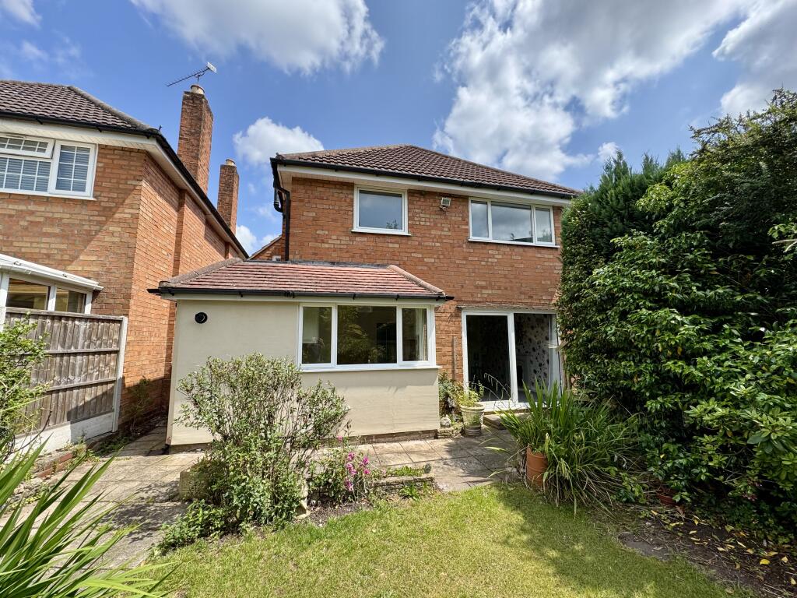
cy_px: 299
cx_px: 398
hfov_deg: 102.1
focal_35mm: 14
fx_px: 322
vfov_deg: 85.7
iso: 40
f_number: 2.2
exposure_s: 1/1034
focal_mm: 2.22
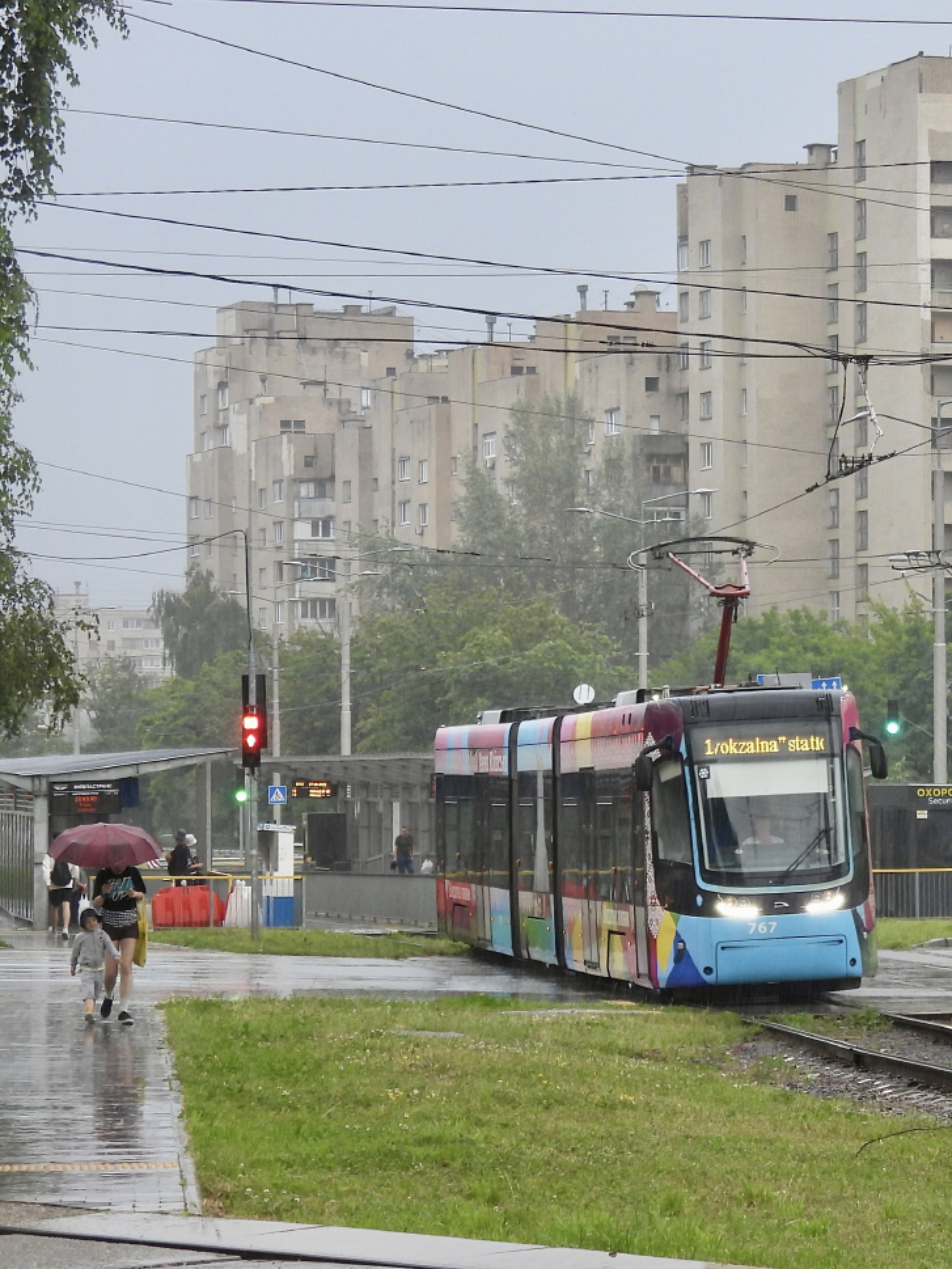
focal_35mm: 114
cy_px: 636
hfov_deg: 13.0
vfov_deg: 17.3
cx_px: 686
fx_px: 4179
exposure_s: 1/60
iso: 140
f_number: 4
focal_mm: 15.2
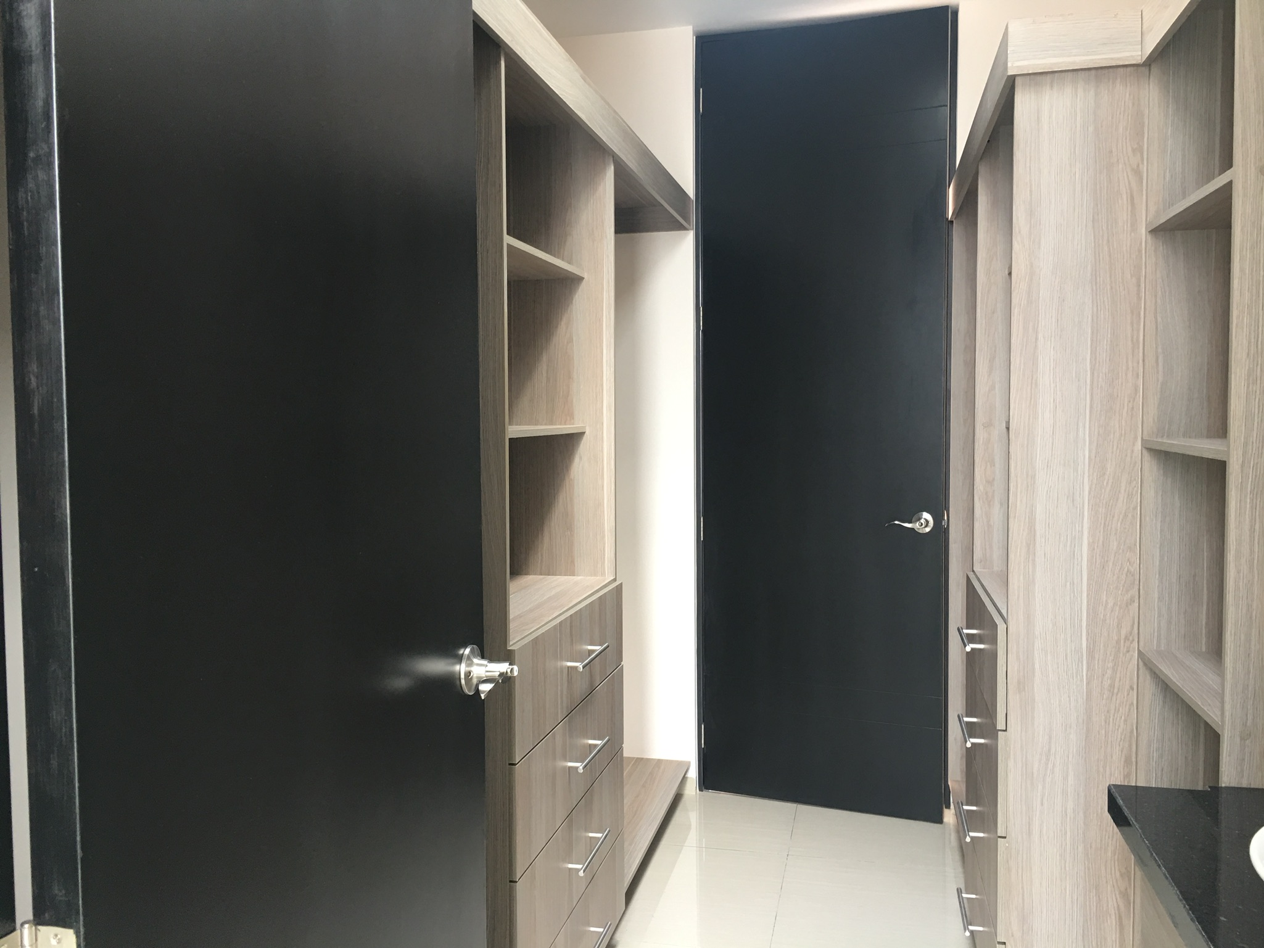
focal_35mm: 29
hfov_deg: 61.7
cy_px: 474
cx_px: 632
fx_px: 1059
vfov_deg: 48.2
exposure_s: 1/15
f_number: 2.2
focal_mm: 4.15
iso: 32
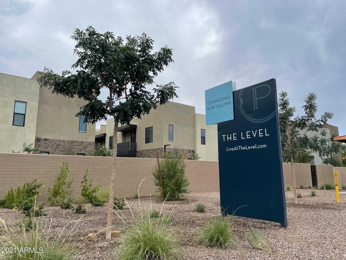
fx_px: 260
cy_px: 130
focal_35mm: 26
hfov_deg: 67.3
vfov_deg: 53.1
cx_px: 173
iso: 32
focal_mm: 4.2
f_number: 1.6
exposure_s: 1/4464
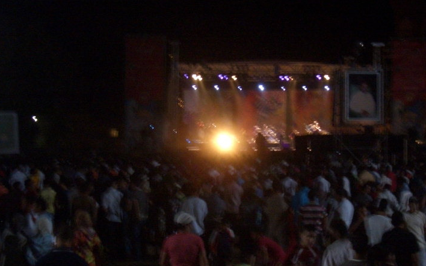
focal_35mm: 95
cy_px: 133
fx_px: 1103
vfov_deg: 13.8
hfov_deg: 21.8
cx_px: 243
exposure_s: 1/8
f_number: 3.5
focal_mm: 10.2
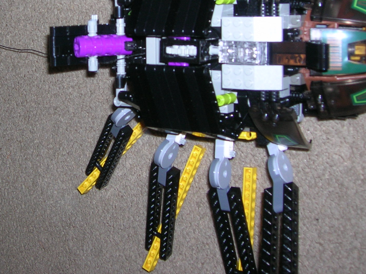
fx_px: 698
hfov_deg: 28.8
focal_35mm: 66
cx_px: 77
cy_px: 37
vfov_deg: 21.8
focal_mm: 6
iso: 50
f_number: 2.9
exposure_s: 1/60.1
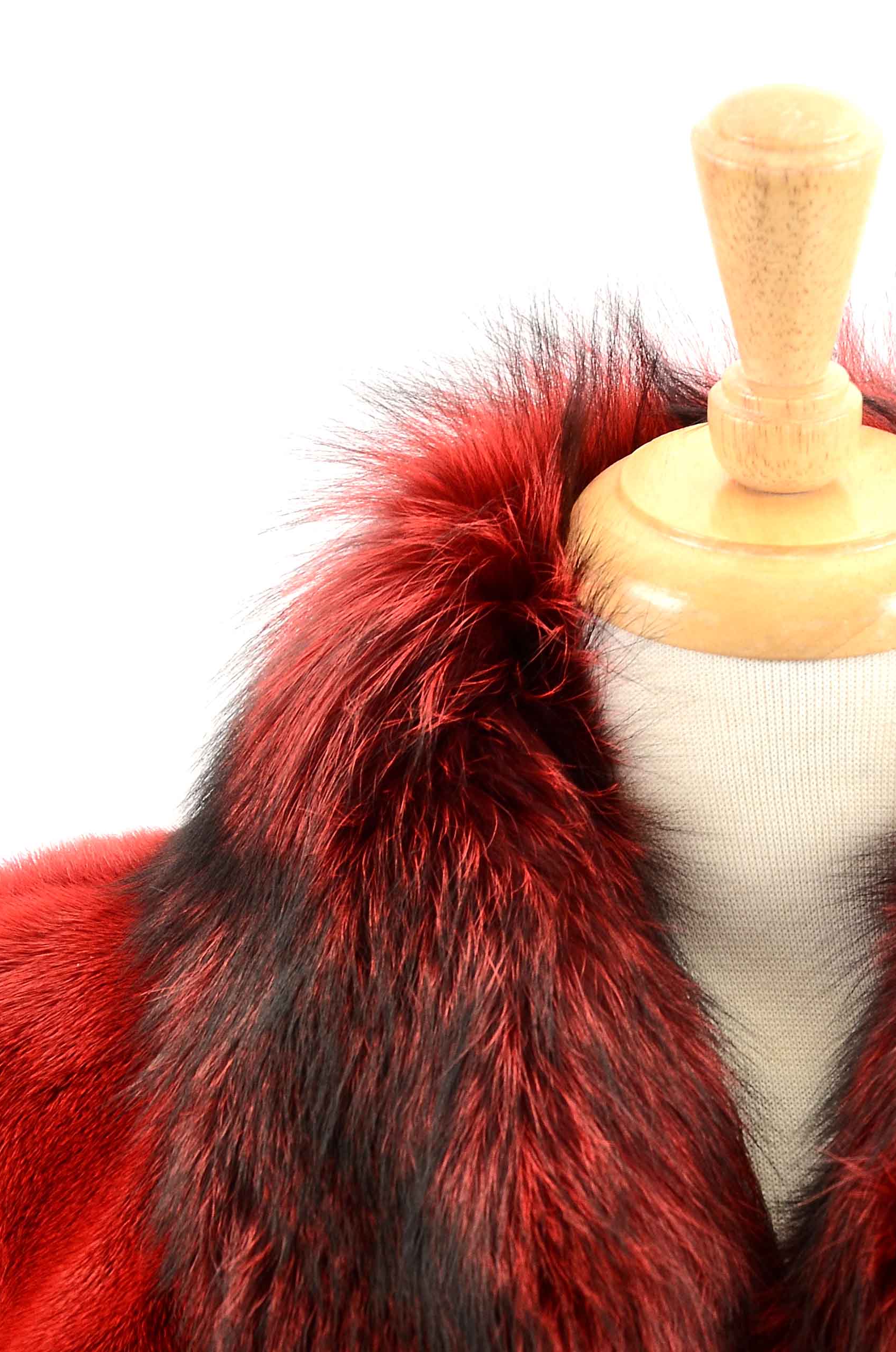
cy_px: 1293
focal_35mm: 305
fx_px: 11434
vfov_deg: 6.7
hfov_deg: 4.5
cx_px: 781
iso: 160
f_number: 6.3
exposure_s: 1/60
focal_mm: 105
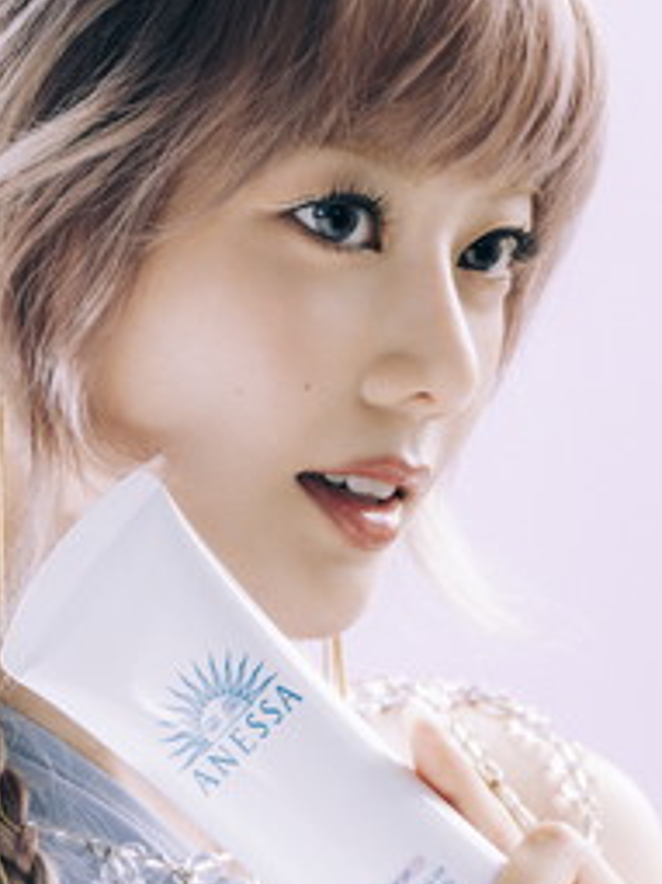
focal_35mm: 248
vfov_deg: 8.0
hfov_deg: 6.0
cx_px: 347
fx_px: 6329
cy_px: 381
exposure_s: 1/400
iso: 1250
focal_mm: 100
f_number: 5.6
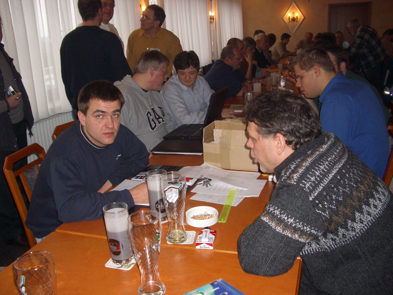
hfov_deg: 52.6
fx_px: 397
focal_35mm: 35
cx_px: 196
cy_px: 148
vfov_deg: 40.7
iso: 100
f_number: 2.6
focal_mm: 5.8
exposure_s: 1/60
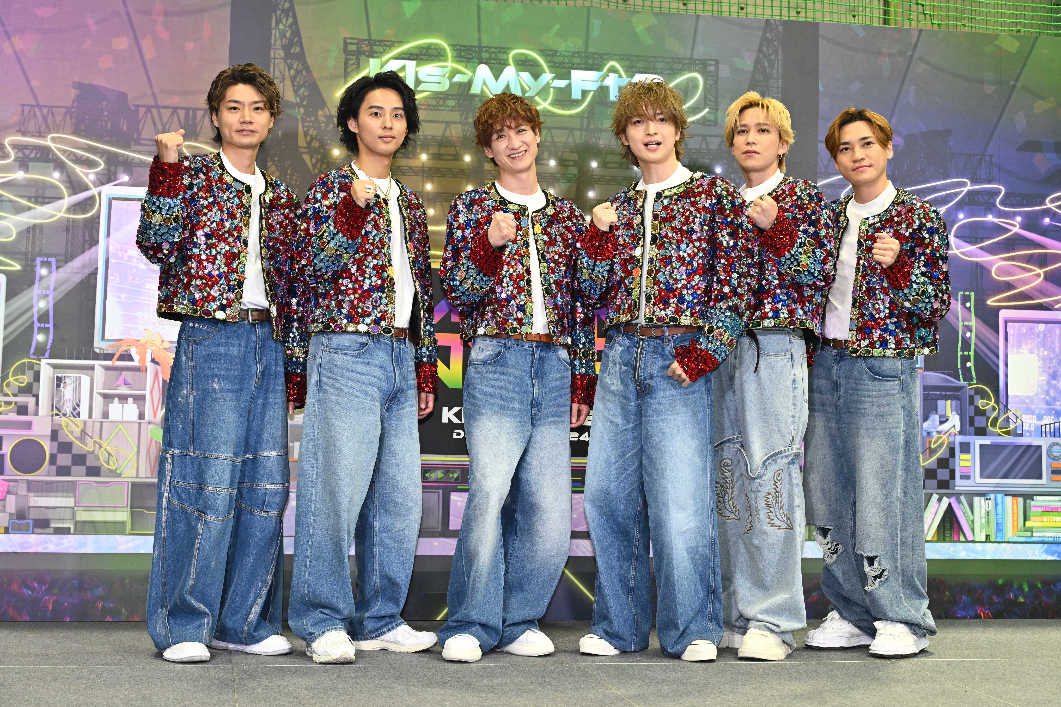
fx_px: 1591
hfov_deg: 36.9
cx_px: 530
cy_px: 354
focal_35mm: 54
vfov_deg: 25.1
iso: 1600
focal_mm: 54
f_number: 5.6
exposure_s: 1/250
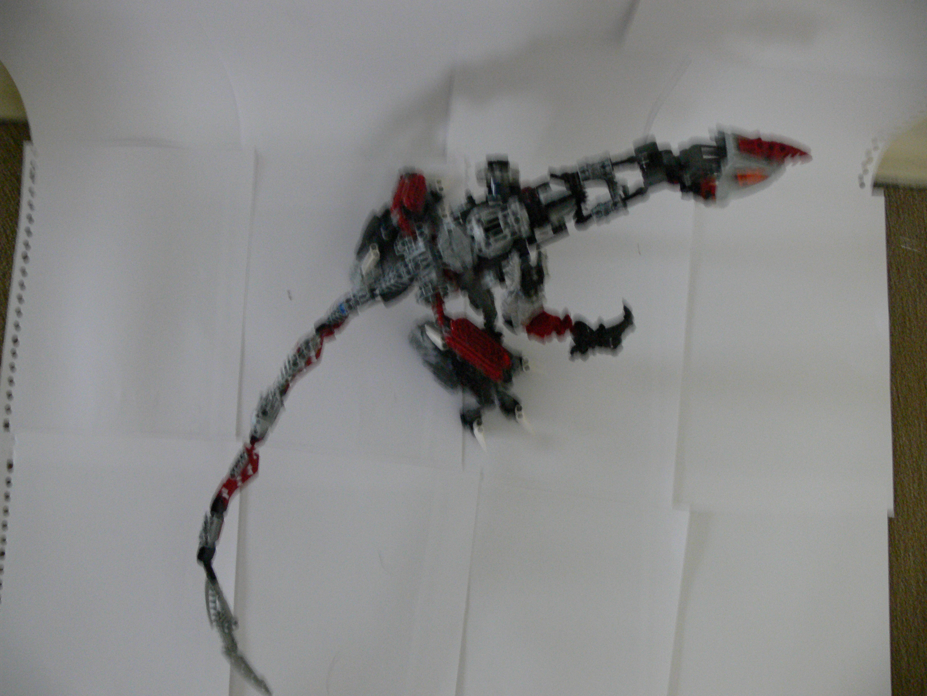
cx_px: 464
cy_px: 348
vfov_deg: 40.7
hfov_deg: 52.6
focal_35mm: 35
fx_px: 937
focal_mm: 7.4
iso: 200
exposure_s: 1/5
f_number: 2.8
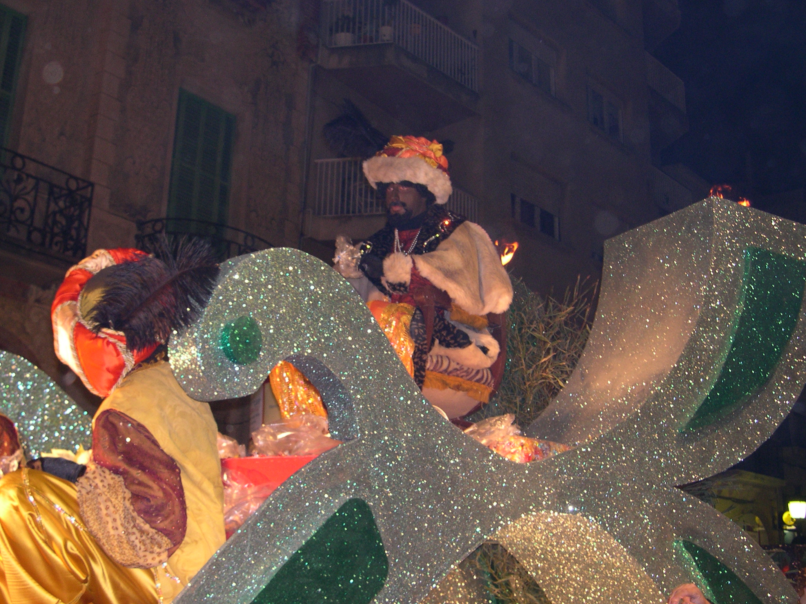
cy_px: 311
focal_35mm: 42
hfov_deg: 44.8
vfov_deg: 34.3
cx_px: 372
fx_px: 978
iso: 188
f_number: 2.8
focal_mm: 8
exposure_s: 1/60
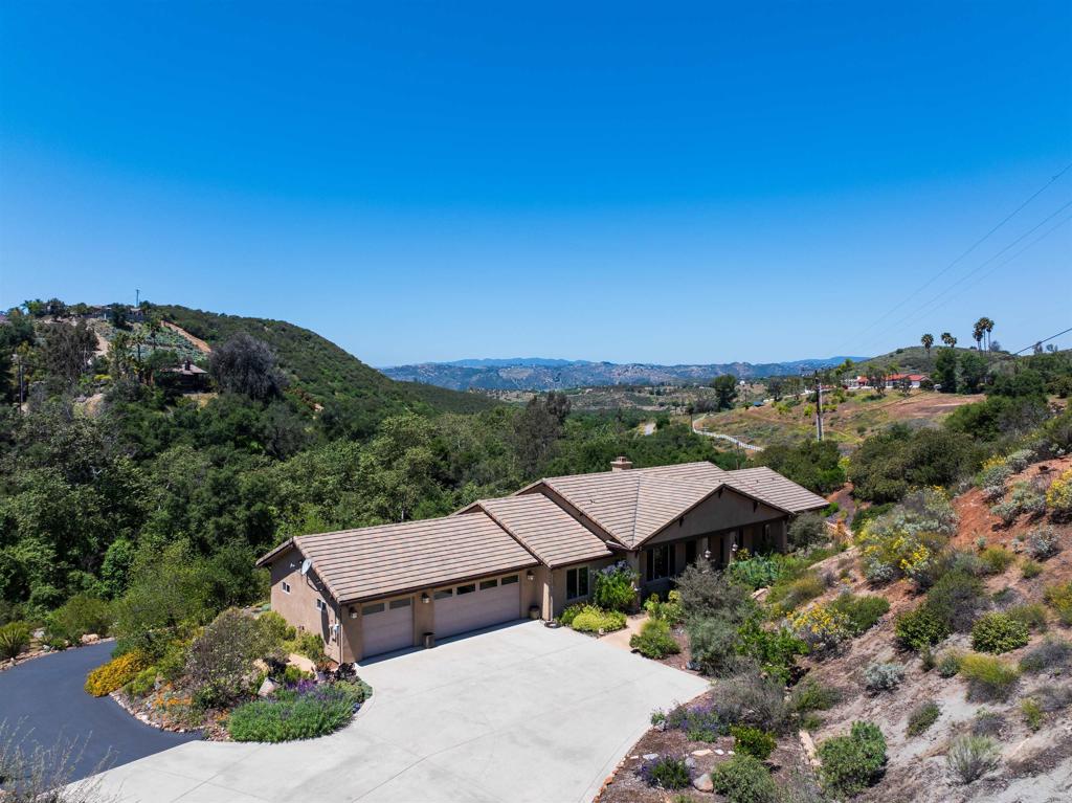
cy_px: 402
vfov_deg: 56.8
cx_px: 536
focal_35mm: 24
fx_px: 743
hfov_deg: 71.6
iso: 100
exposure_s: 1/1600
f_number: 2.8
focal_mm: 12.29
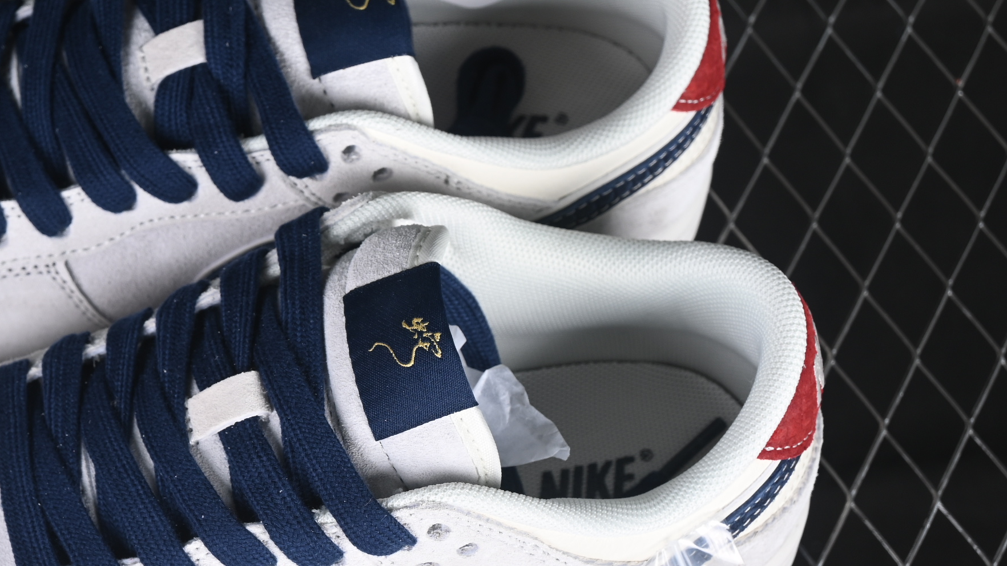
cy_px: 361
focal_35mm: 124
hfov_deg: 17.2
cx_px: 241
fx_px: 3311
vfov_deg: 9.8
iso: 160
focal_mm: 50
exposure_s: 1/80
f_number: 7.1
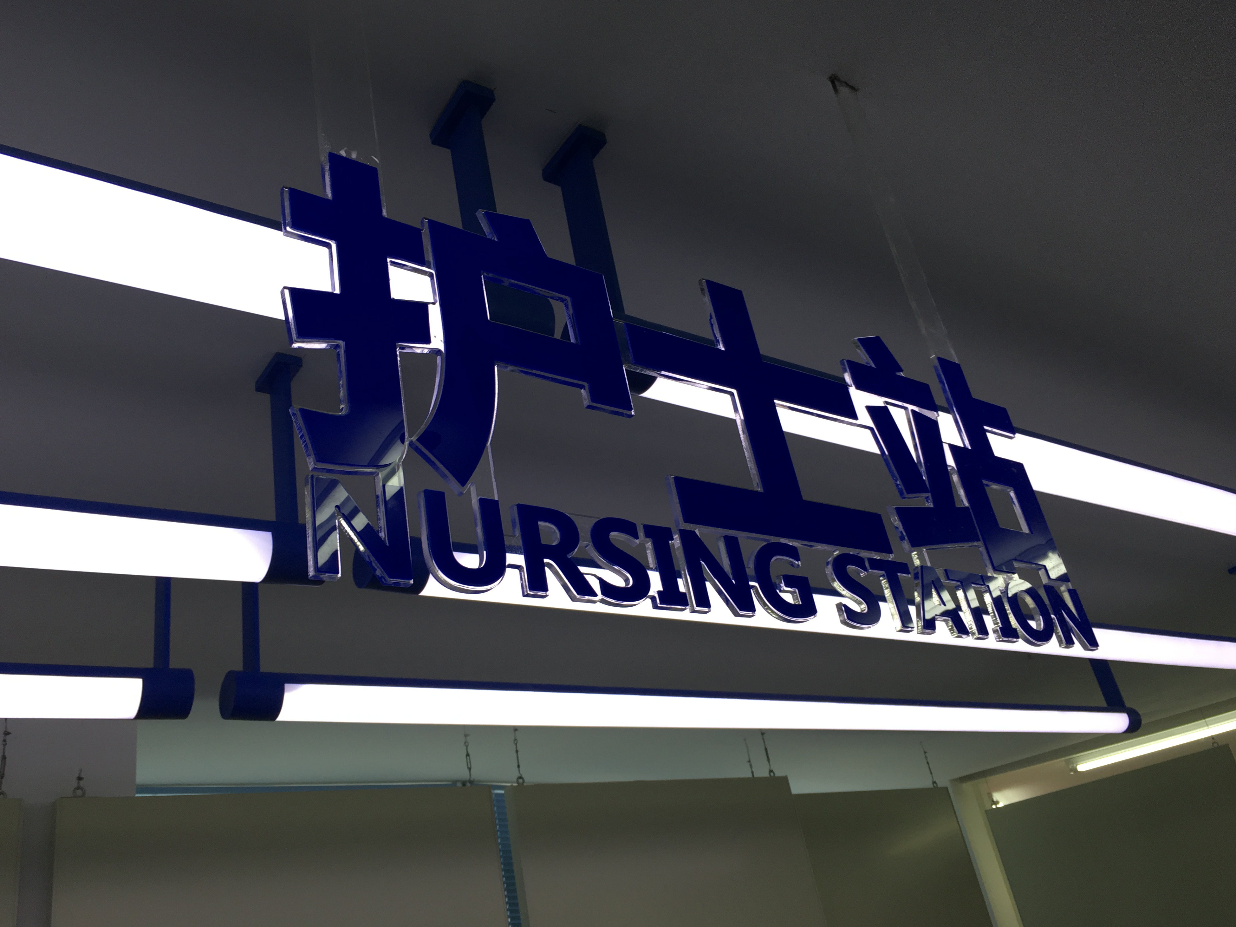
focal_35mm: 30
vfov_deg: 46.8
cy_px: 460
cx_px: 612
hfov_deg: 60.0
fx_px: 1071
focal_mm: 4.15
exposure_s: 1/100
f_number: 2.2
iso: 32
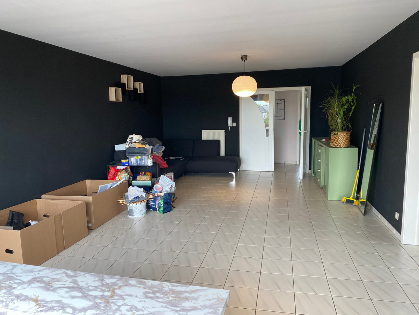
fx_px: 315
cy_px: 158
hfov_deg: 67.3
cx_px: 210
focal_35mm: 26
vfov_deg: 53.1
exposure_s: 1/100
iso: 80
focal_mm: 4.25
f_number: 1.8
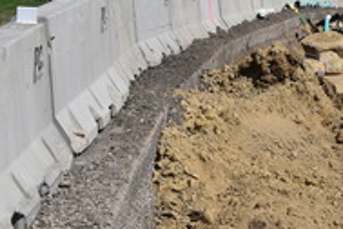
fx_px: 2115
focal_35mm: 222
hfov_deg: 9.3
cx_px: 245
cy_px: 9
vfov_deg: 6.2
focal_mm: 75
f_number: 8
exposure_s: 1/1000
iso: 200
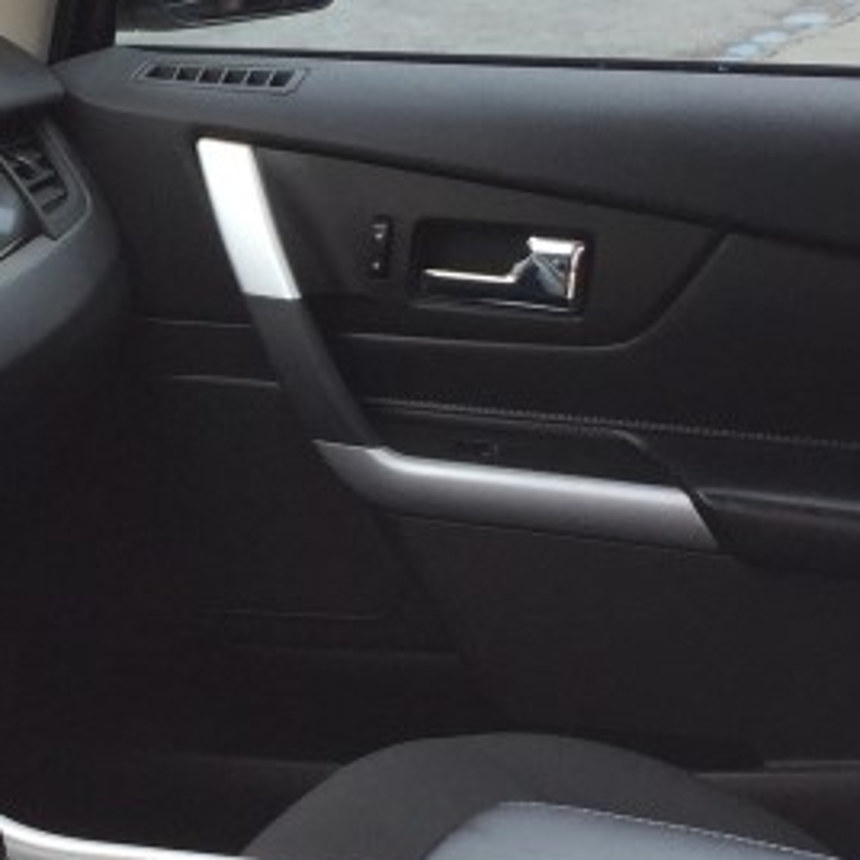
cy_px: 594
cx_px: -314
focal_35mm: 98
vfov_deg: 17.7
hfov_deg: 16.6
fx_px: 2755
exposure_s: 1/434
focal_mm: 4.15
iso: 32
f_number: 2.2
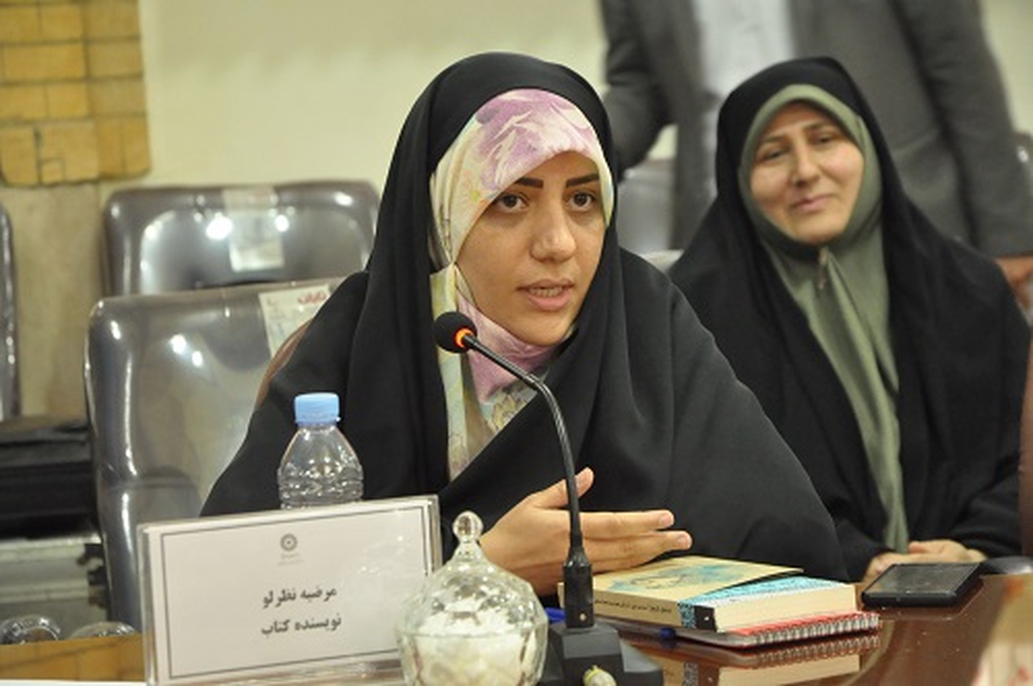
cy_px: 343
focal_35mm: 158
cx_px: 516
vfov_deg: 8.7
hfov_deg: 13.1
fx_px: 4513
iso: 3200
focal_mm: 105
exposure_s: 1/50
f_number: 6.3
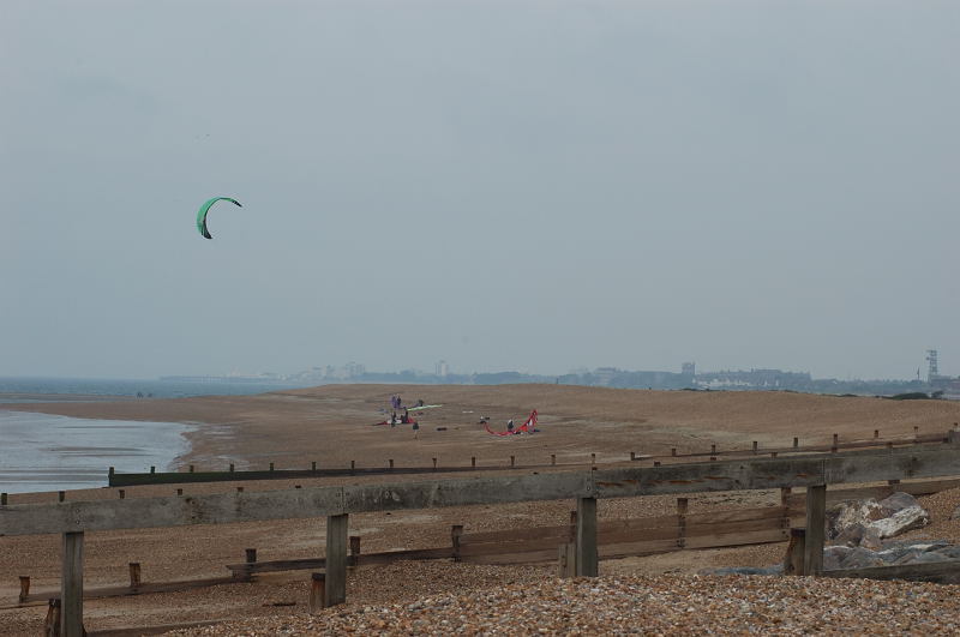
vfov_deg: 11.4
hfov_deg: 17.1
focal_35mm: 120
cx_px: 480
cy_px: 318
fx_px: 3195
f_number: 10
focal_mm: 80
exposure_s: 1/250
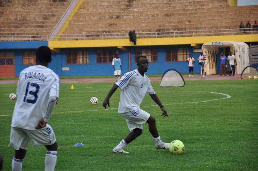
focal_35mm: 158
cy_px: 86
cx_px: 129
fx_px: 1127
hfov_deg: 13.1
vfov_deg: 8.7
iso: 500
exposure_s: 1/320
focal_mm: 105
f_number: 5.6
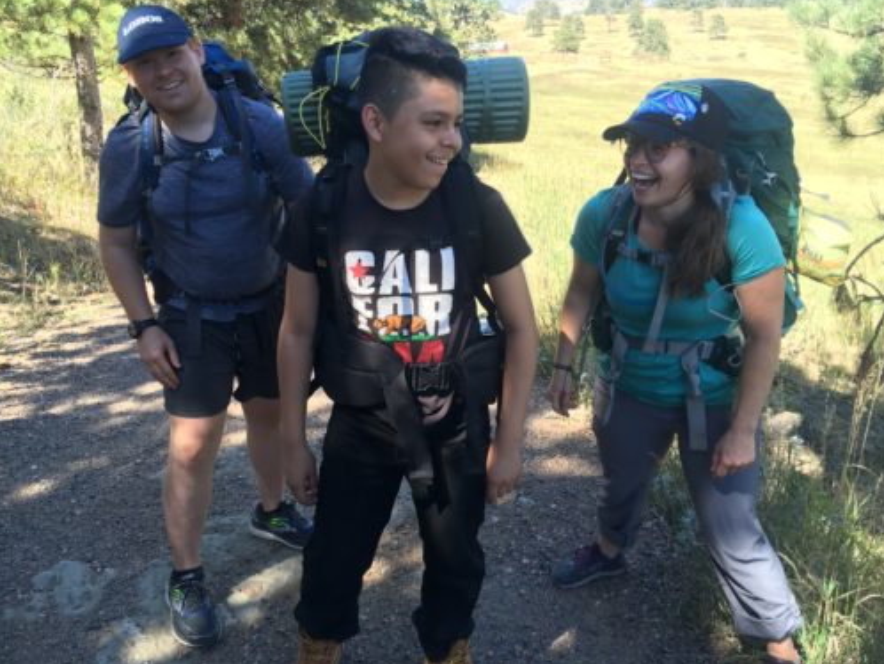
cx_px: 417
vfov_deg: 44.2
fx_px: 818
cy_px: 303
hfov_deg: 56.8
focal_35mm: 32
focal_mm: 4.15
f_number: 2.2
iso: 25
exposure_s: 1/152
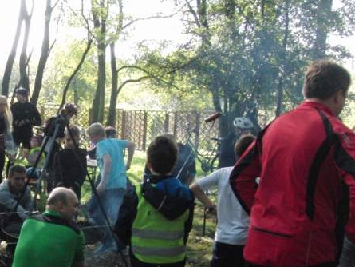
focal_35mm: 69
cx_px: 55
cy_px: 193
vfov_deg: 21.2
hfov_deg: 27.4
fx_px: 708
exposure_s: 1/500
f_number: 2.8
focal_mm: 5.3
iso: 400
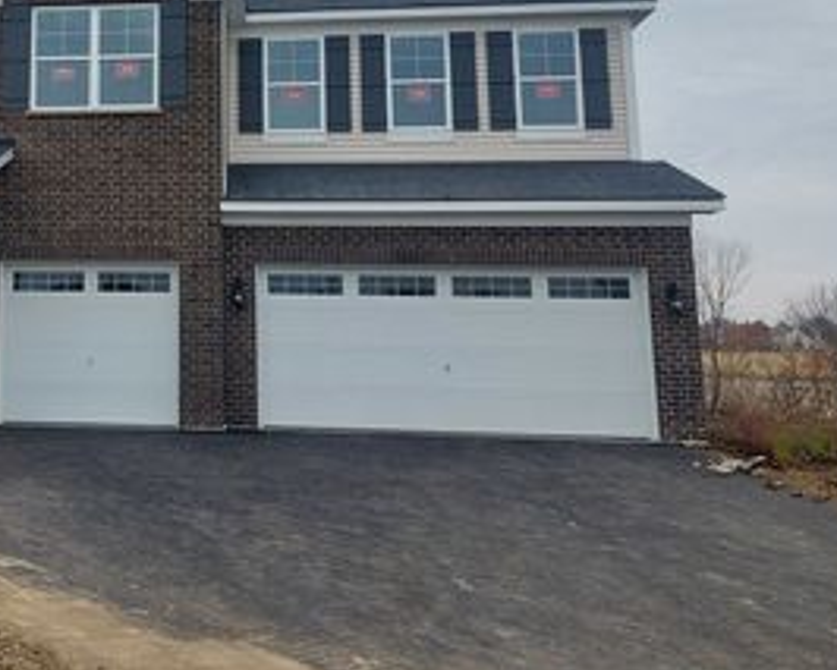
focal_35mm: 44
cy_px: 134
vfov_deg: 33.2
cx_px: 104
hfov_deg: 39.4
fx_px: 1090
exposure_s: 1/729
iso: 40
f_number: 1.8
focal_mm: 5.23
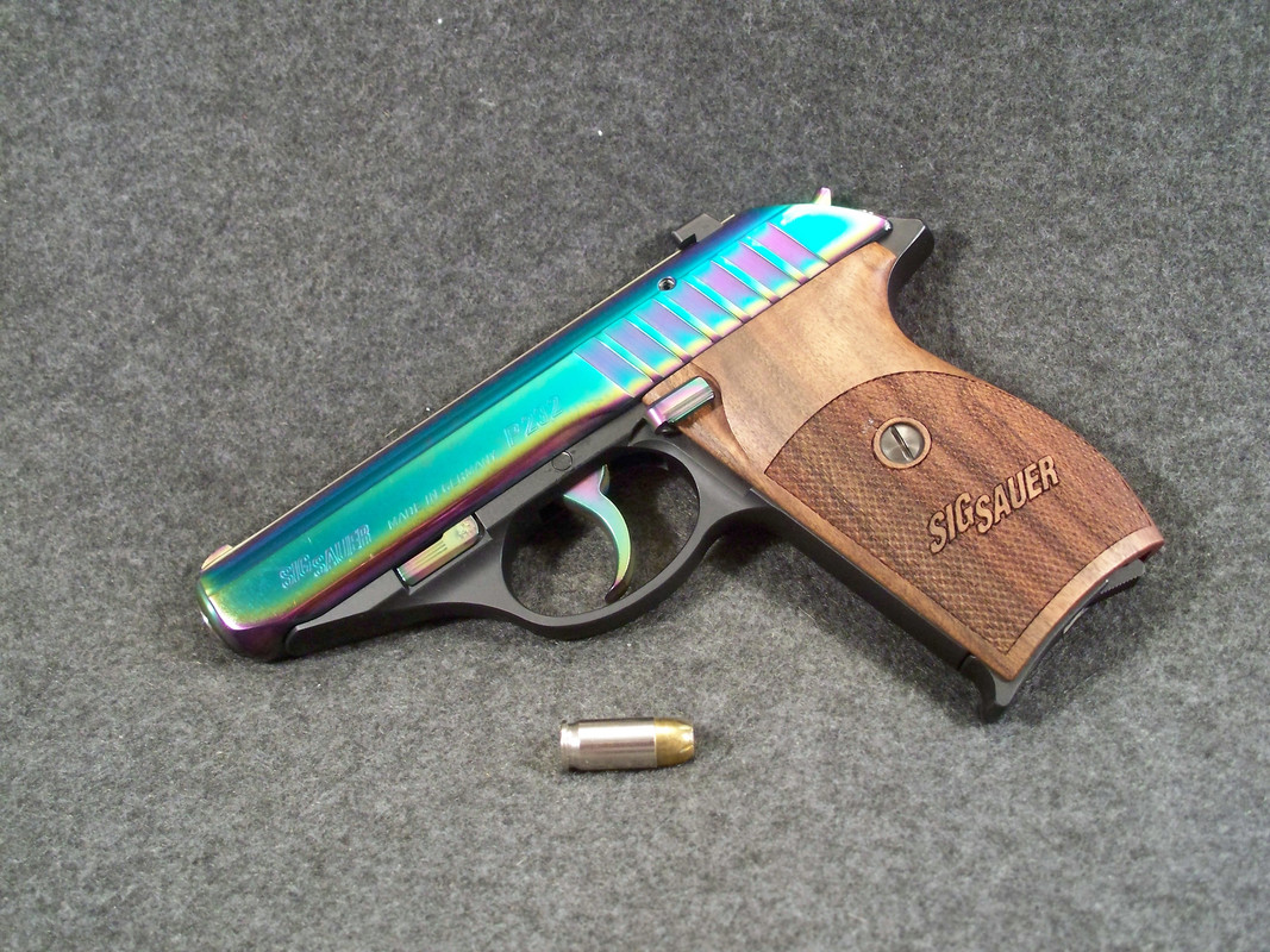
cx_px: 635
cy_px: 476
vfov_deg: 33.6
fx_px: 1577
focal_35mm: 43
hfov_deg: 43.9
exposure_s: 1/15
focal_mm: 9.1
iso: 400
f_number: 3.2
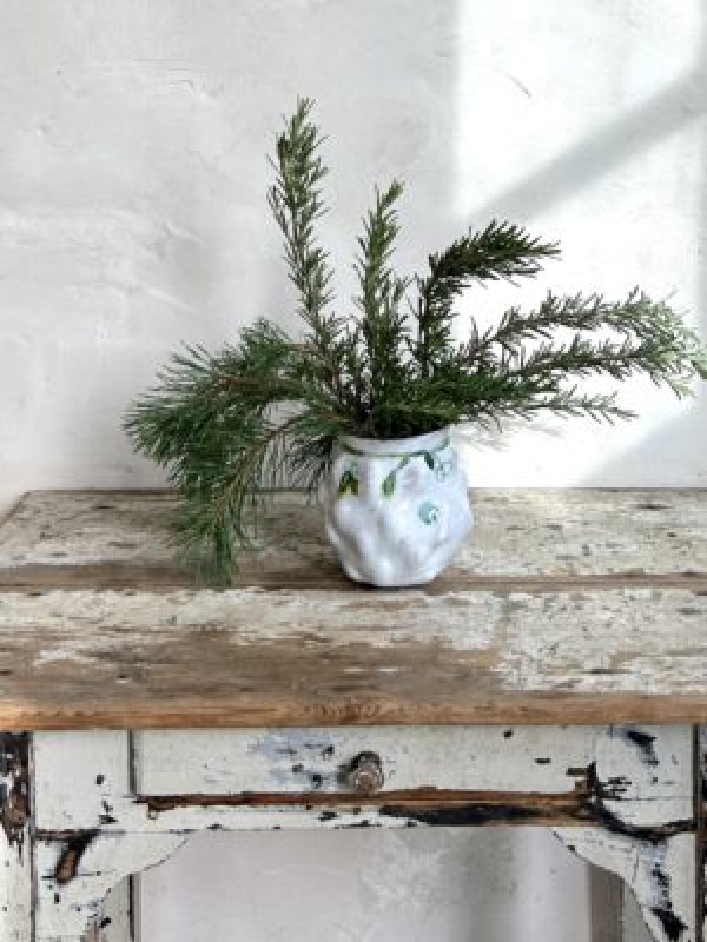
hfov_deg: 53.1
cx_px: 354
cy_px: 471
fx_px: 708
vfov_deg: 67.3
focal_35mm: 26
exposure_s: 1/678
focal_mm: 5.7
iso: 50
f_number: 1.5
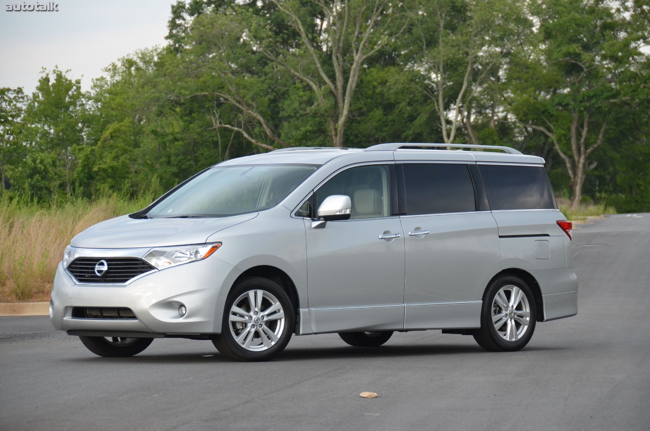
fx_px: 2568
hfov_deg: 14.4
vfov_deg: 9.6
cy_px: 216
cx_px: 325
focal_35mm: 142
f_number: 5.3
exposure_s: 1/640
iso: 800
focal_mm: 95
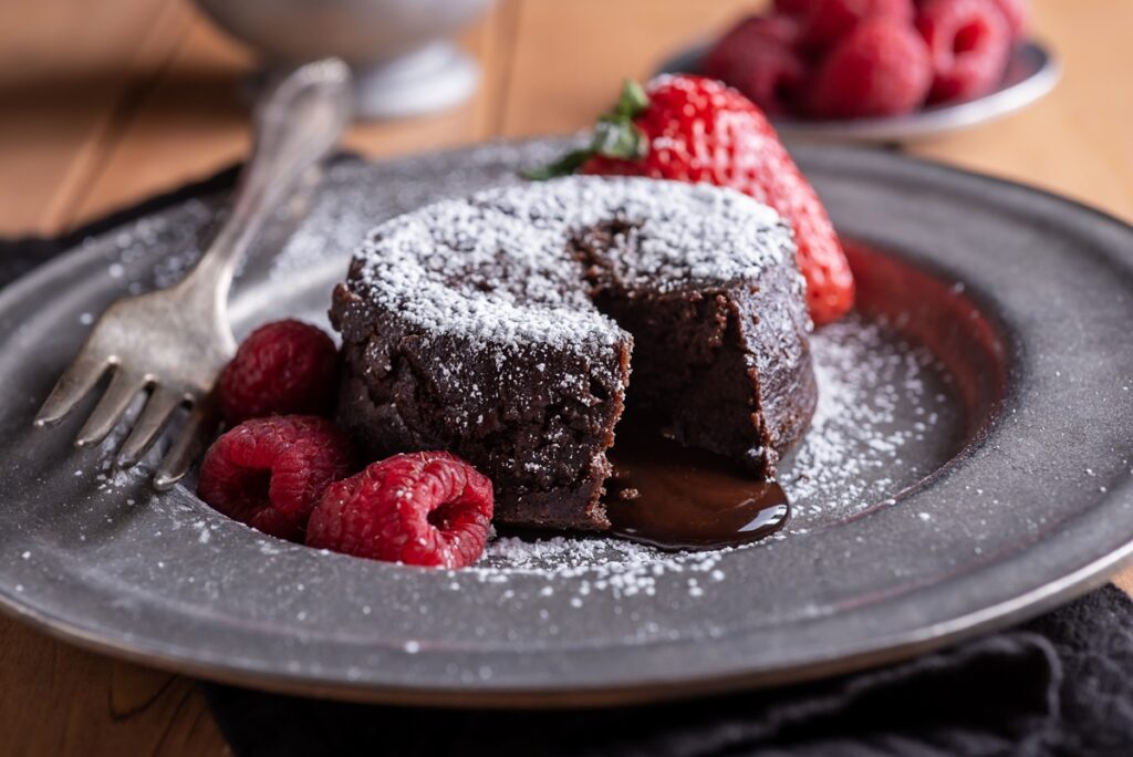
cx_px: 566
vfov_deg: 22.7
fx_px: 1889
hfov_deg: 33.4
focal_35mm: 60
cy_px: 378
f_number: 9
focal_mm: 60
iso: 250
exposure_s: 1/160
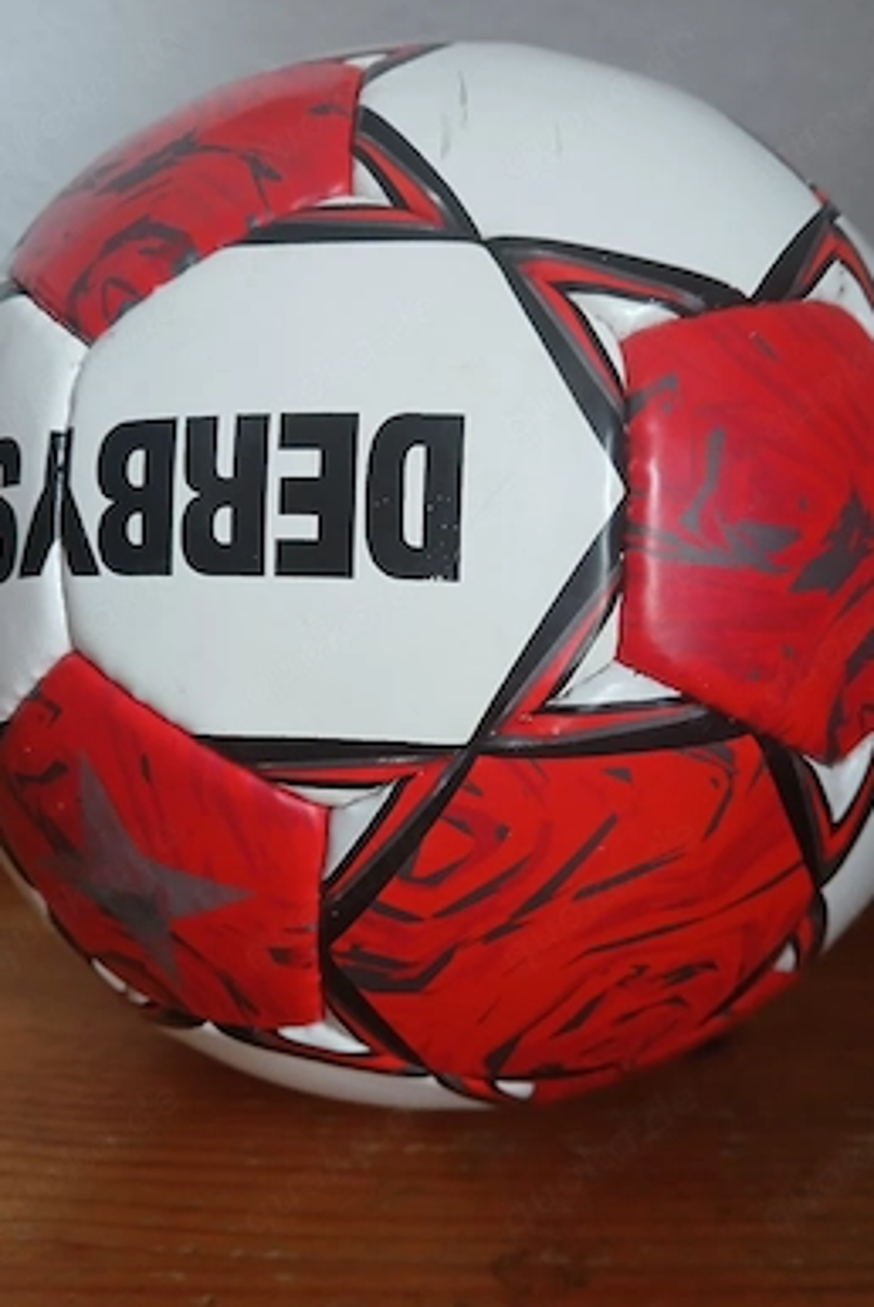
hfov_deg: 46.5
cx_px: 413
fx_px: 1018
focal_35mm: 28
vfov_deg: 65.4
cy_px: 667
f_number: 1.8
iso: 250
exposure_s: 1/25.1
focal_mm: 3.98
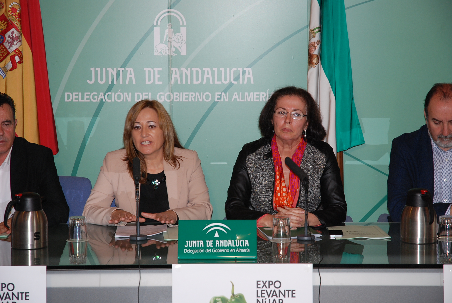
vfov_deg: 13.1
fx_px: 1320
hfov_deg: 19.4
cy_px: 152
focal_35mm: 105
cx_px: 226
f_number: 4.5
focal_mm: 70
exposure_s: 1/60
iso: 400
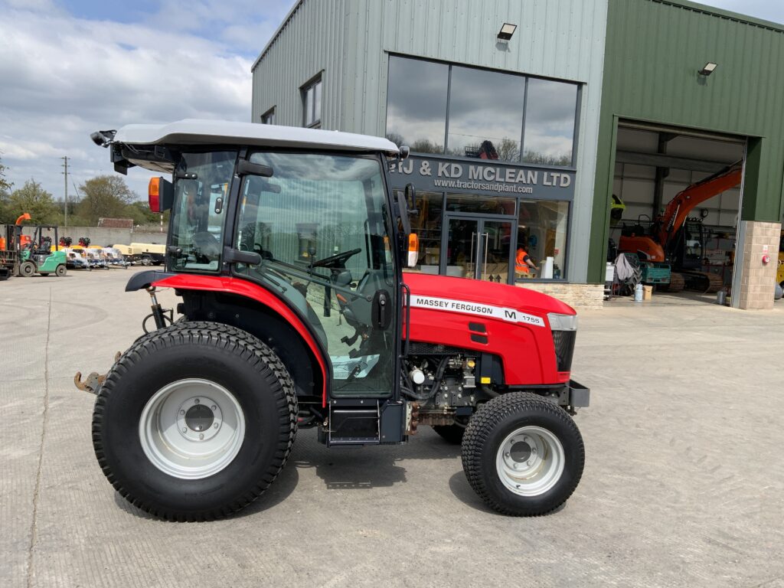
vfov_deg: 48.2
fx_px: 657
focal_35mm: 29
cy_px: 294
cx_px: 392
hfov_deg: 61.7
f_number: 1.8
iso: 16
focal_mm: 3
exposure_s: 1/1675
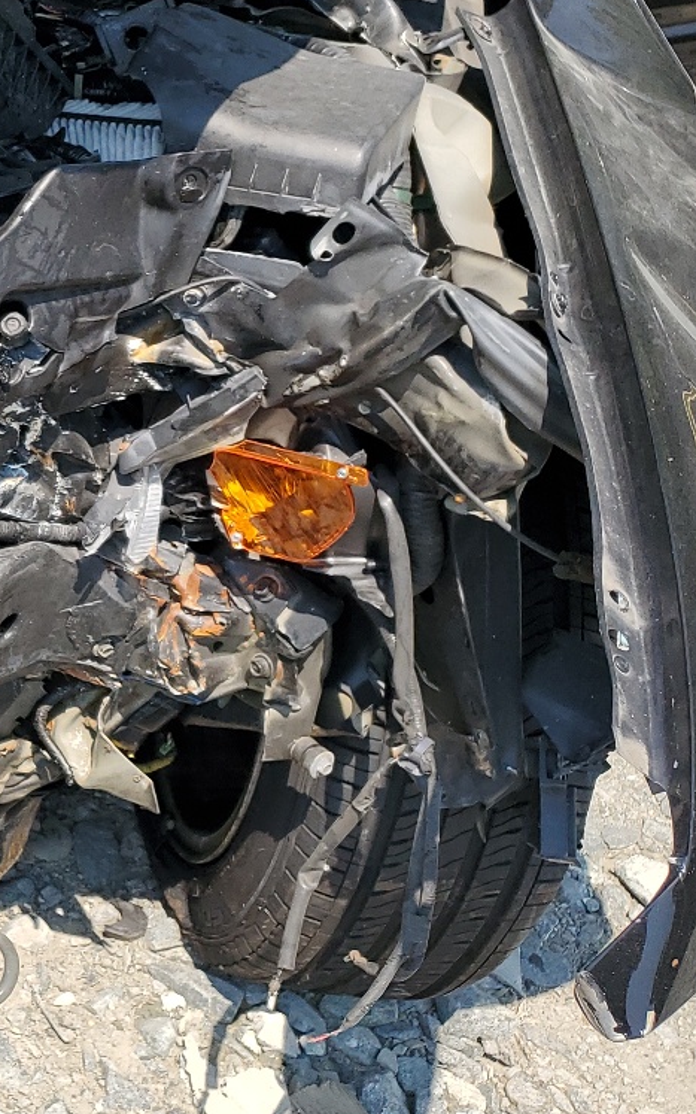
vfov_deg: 34.5
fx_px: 1790
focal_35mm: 59
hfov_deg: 18.9
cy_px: 495
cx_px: -402
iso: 50
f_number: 1.5
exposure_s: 1/1667
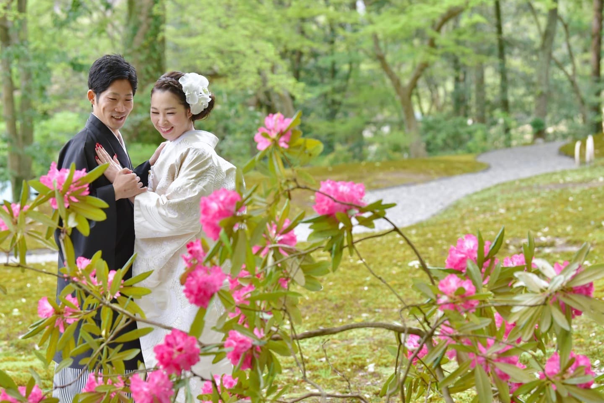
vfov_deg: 12.5
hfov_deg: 18.6
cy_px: 202
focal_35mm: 110
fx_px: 1846
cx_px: 302
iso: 2000
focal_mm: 110
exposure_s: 1/500
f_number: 5.6
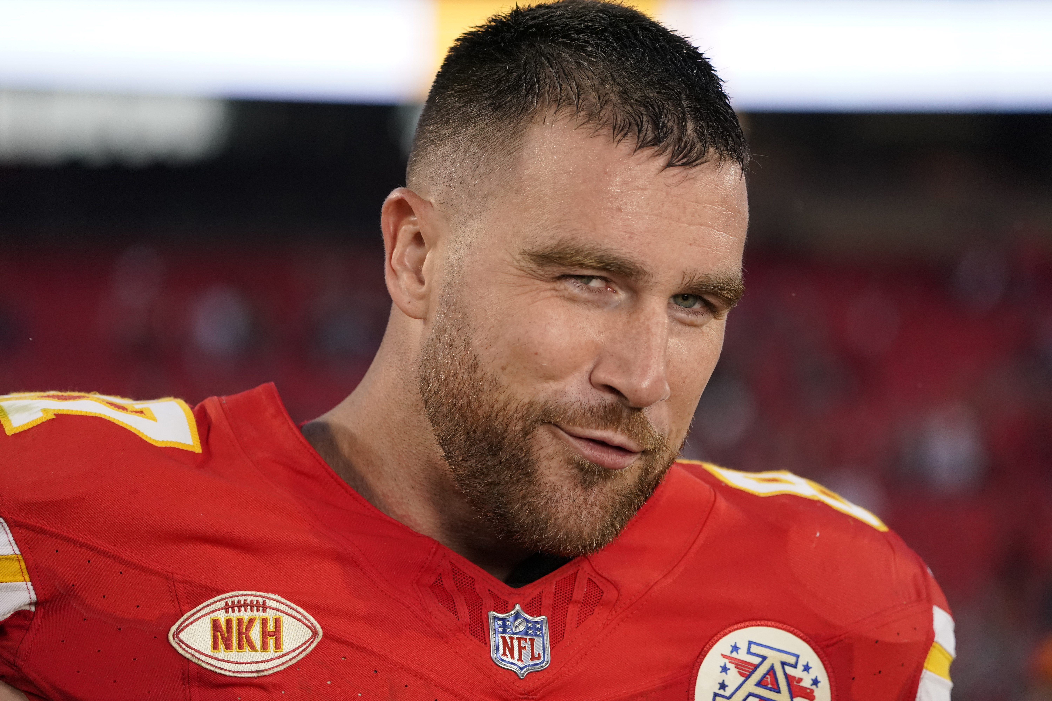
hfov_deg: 10.3
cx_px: 526
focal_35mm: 200
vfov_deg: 6.9
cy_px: 350
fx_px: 5844
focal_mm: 200
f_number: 5.6
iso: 4000
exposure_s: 1/1600
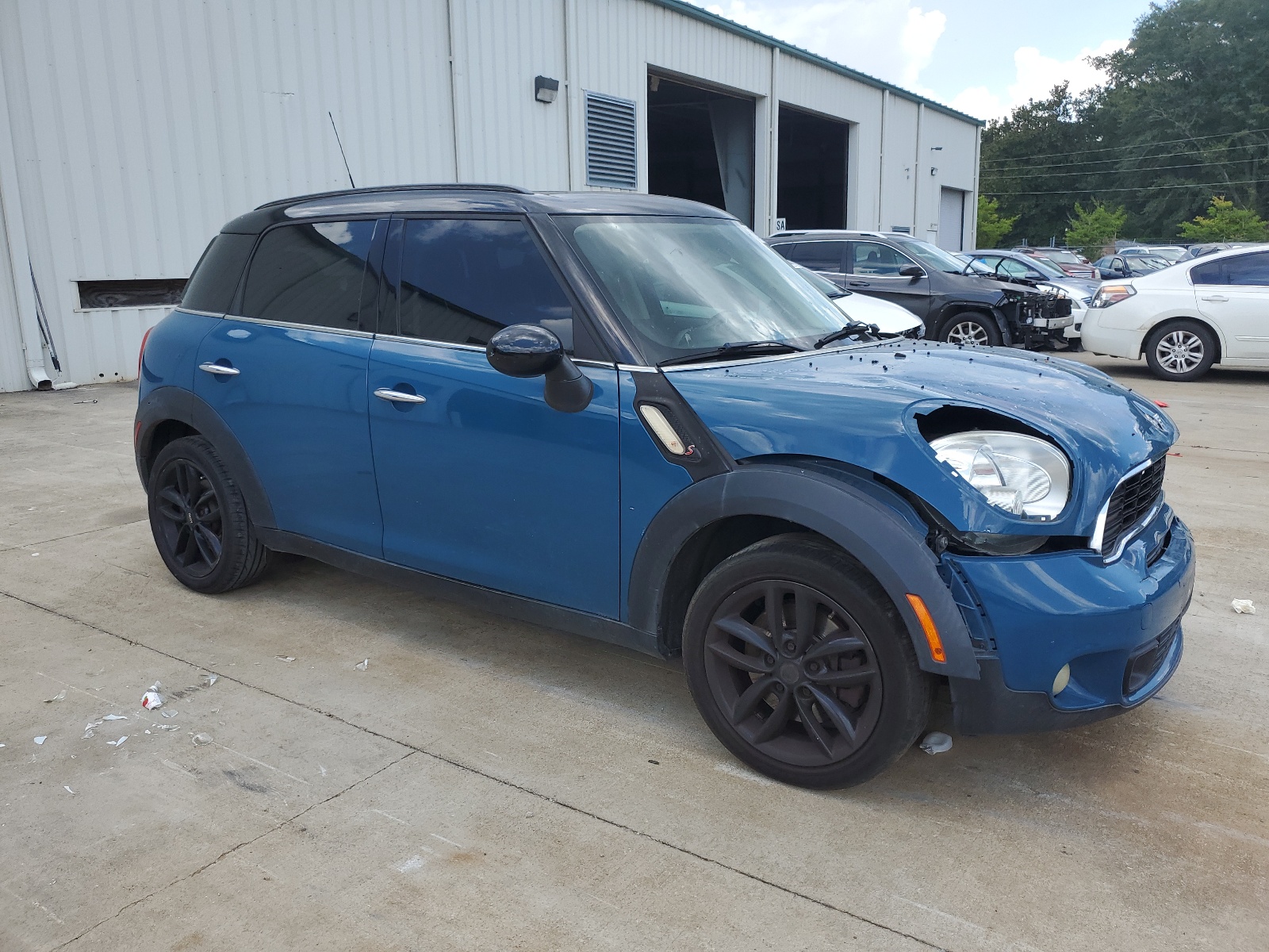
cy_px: 476
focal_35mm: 26
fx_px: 953
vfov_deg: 53.1
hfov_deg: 67.3
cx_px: 634
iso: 50
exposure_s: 1/1429
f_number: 1.5
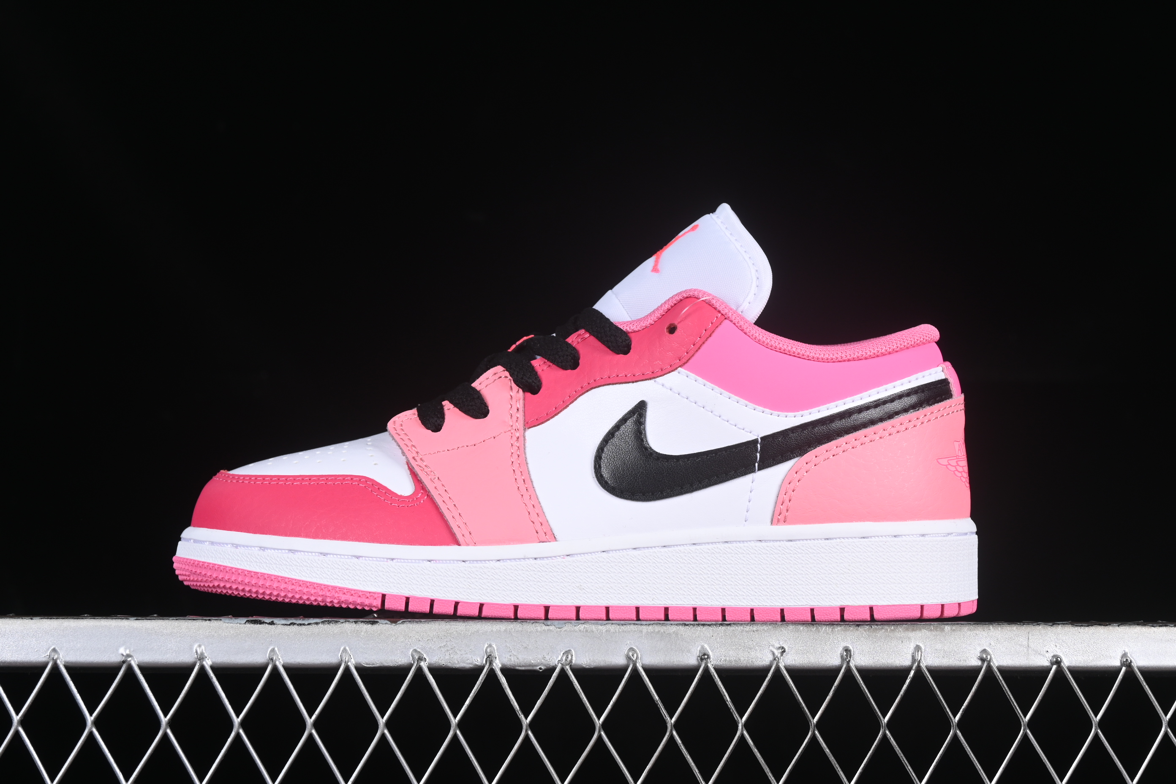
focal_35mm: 75
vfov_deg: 18.2
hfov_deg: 27.0
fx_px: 2450
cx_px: 588
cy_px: 392
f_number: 8
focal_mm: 50
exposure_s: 1/80
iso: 160
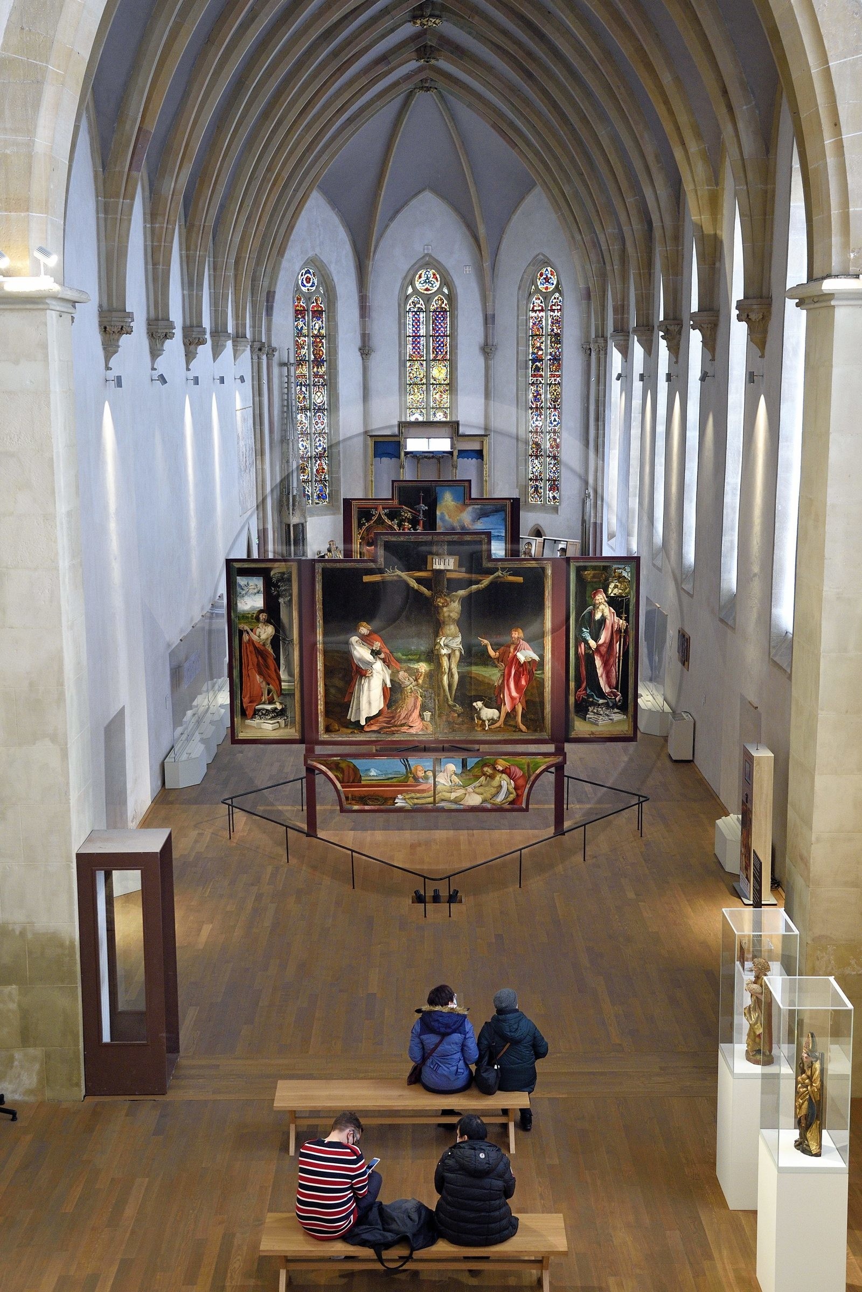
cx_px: 431
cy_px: 646
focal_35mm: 40
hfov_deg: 33.4
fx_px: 1437
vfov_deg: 48.5
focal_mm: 40
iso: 1600
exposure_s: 1/15
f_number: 7.1
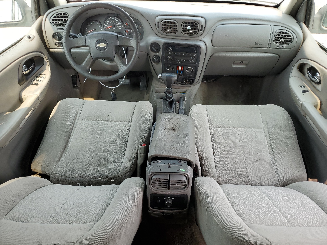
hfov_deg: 67.3
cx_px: 164
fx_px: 246
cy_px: 122
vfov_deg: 53.1
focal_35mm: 26
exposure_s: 1/312
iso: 50
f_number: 1.5
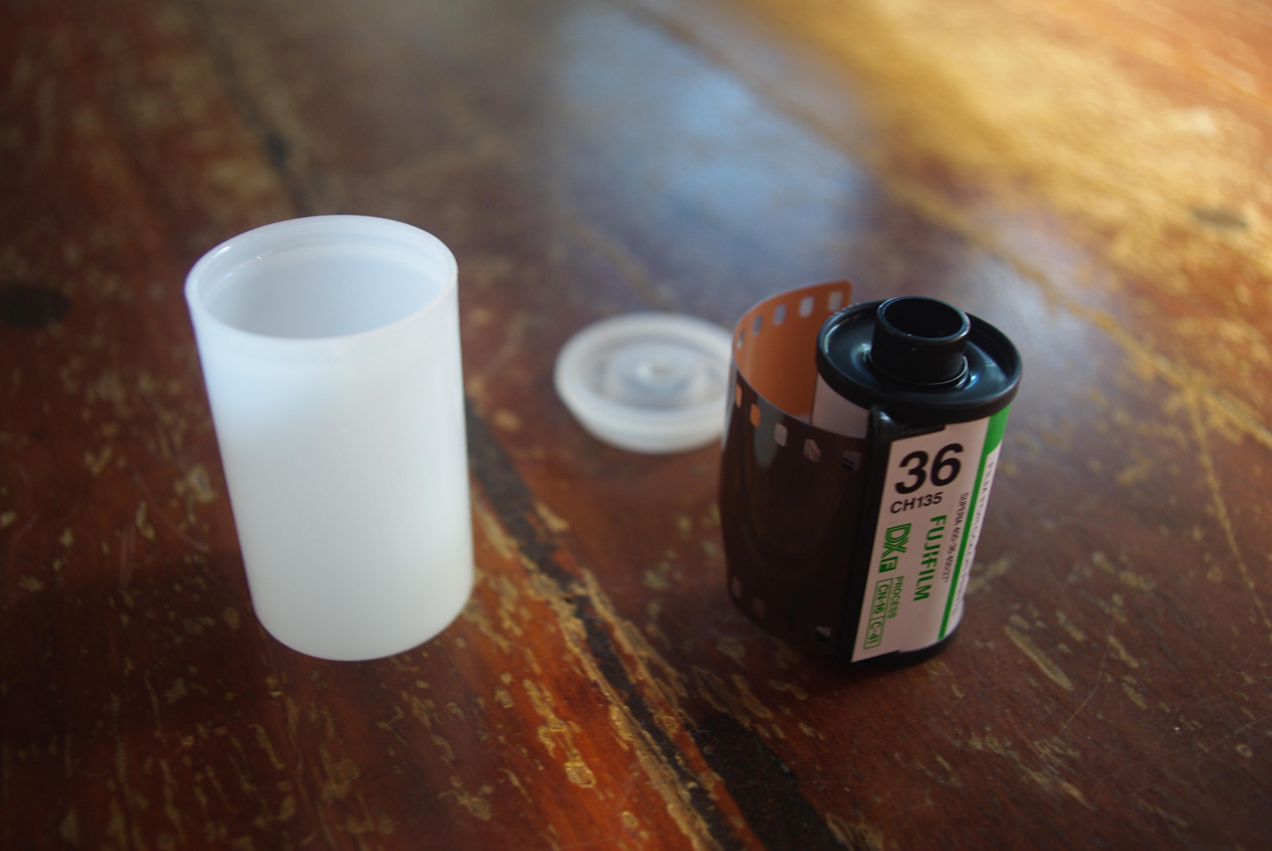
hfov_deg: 53.1
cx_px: 636
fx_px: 1274
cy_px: 426
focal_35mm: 36
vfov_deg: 37.0
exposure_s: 1/4
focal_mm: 24.38
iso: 200
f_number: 4
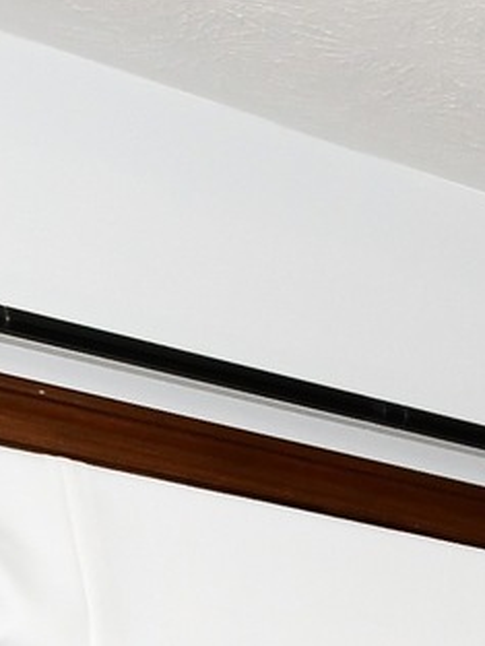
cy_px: 1315
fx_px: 2464
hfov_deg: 8.7
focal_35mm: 132
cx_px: 1566
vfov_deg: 12.9
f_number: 6.3
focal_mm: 14
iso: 640
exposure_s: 1/60
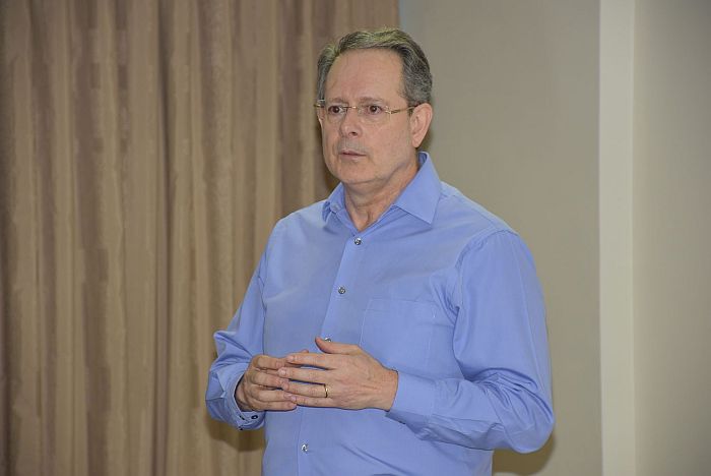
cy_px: 238
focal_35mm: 183
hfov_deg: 11.2
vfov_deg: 7.5
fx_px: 3617
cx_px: 356
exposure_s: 1/60
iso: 500
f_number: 6.3
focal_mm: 122
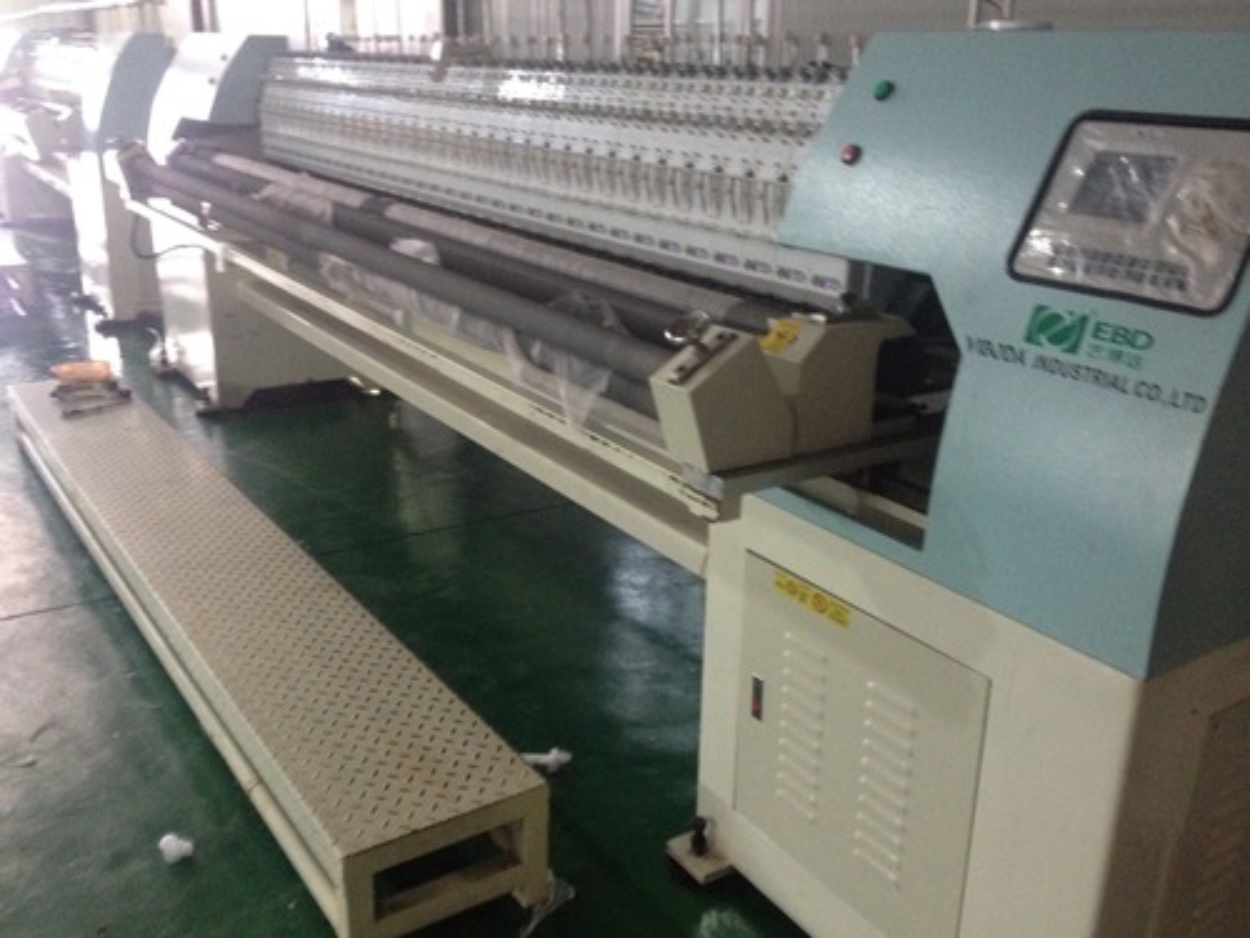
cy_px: 469
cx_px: 625
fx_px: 1264
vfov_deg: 40.7
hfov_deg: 52.6
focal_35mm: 35
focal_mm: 4.28
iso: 400
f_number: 2.4
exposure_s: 1/15
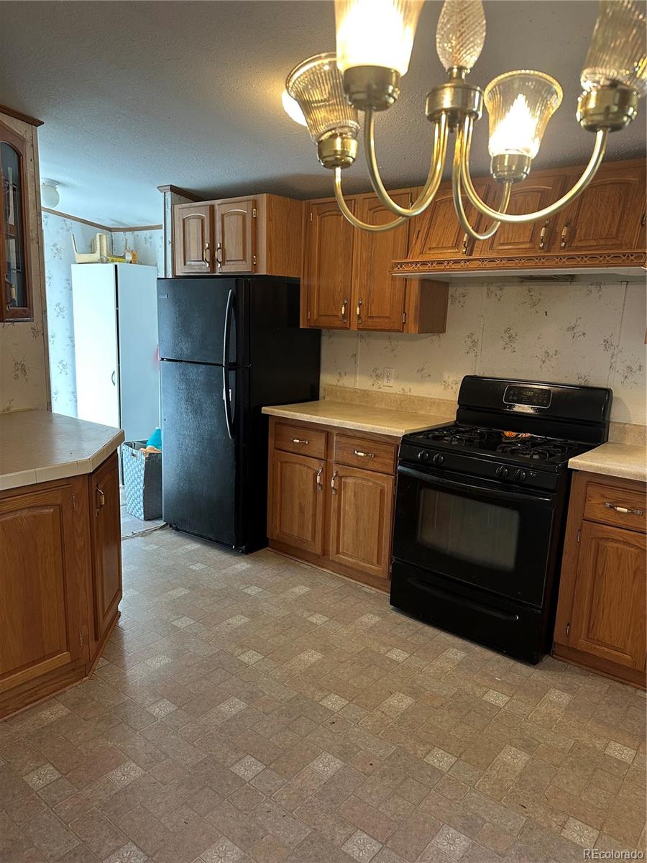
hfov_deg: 56.8
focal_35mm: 24
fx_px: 598
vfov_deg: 71.6
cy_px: 432
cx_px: 324
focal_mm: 6.86
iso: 200
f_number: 1.78
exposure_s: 1/60
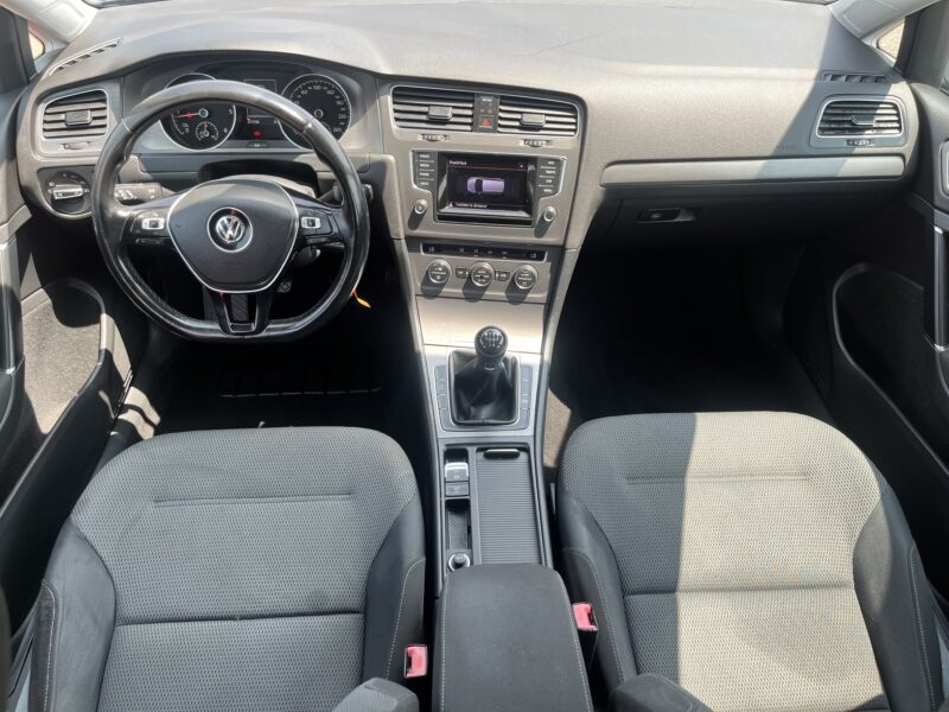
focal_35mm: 26
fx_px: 713
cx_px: 474
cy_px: 356
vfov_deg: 53.1
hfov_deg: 67.3
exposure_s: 1/161
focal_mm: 5.1
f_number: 1.6
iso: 40
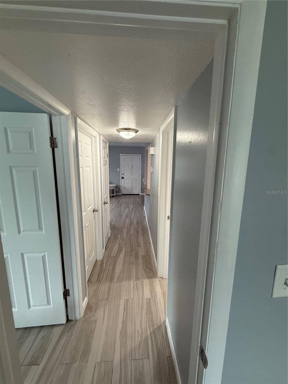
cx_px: 144
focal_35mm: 14
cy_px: 192
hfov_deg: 85.7
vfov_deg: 102.1
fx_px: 155
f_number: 2.2
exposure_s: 1/120
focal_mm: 2.22
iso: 320
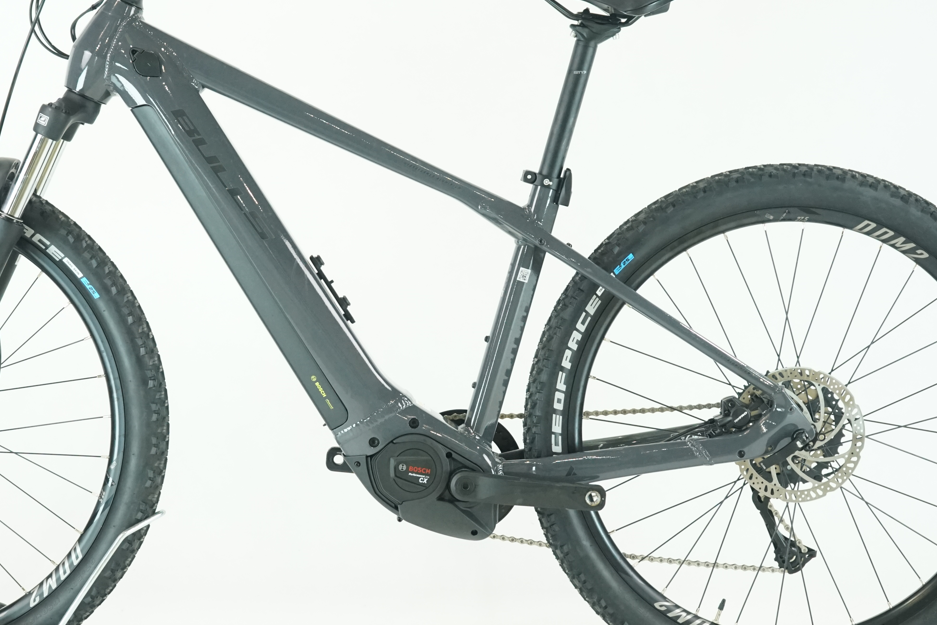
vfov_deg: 14.0
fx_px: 2551
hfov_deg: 20.8
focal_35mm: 98
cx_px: 344
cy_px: 252
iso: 2500
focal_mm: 64
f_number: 5.6
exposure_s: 1/200
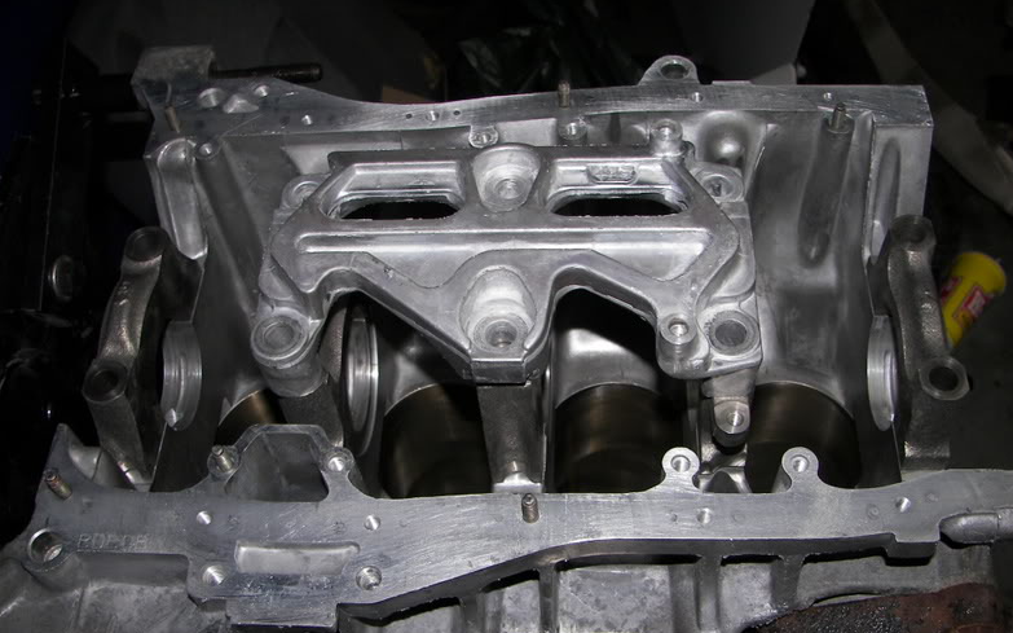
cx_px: 507
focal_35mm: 39
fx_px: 1076
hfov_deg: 50.4
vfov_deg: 32.8
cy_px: 322
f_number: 2.8
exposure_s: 1/30
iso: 64
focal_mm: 6
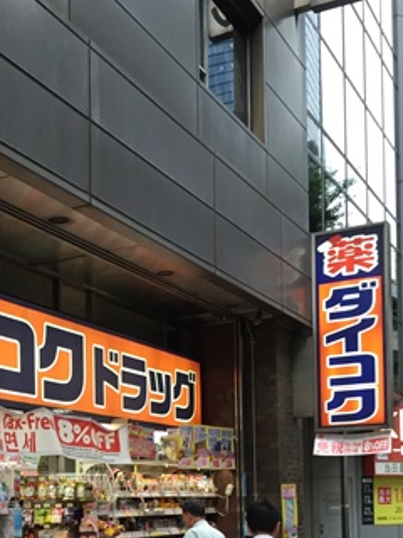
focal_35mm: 58
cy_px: 476
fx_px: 900
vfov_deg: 31.8
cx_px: 37
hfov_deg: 24.5
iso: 32
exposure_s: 1/30
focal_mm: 4.15
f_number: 2.2
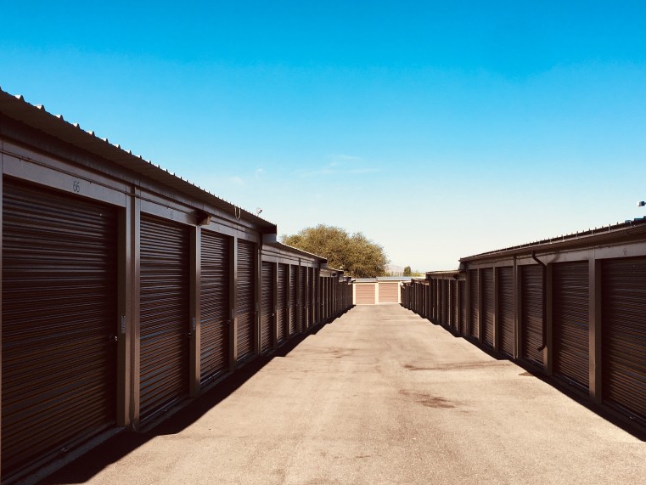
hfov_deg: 47.8
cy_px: 275
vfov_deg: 36.8
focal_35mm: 39
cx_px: 357
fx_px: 728
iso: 25
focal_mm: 4.15
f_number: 2.2
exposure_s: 1/1508
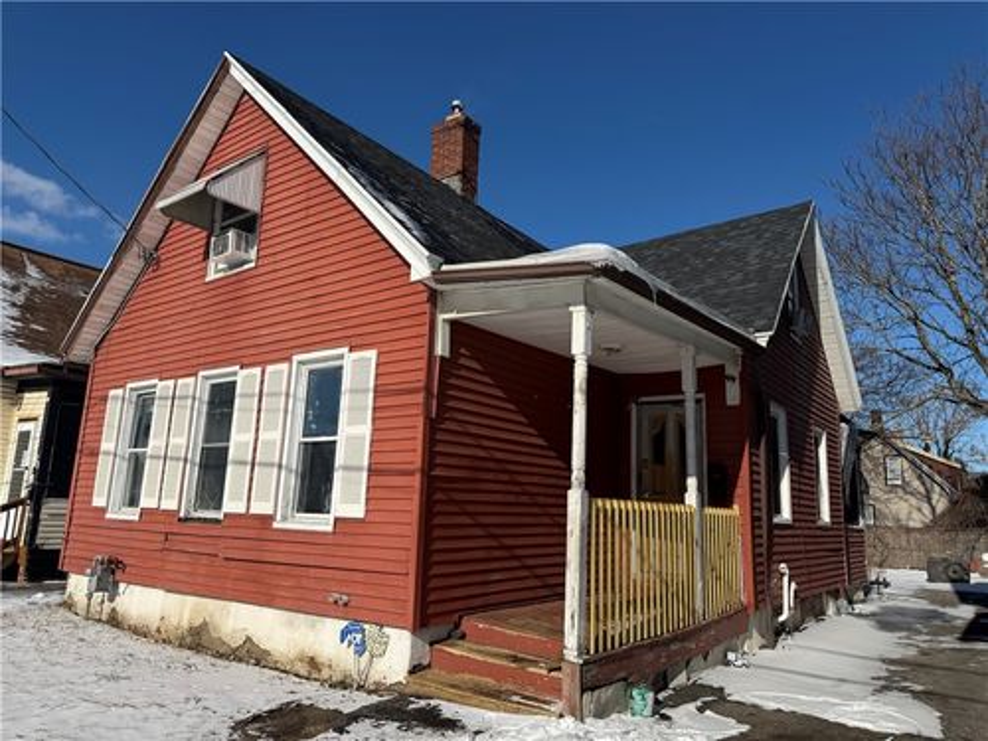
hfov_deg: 71.6
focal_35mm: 24
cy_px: 370
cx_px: 494
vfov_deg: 56.8
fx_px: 685
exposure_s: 1/9091
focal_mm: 6.76
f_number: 1.78
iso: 80
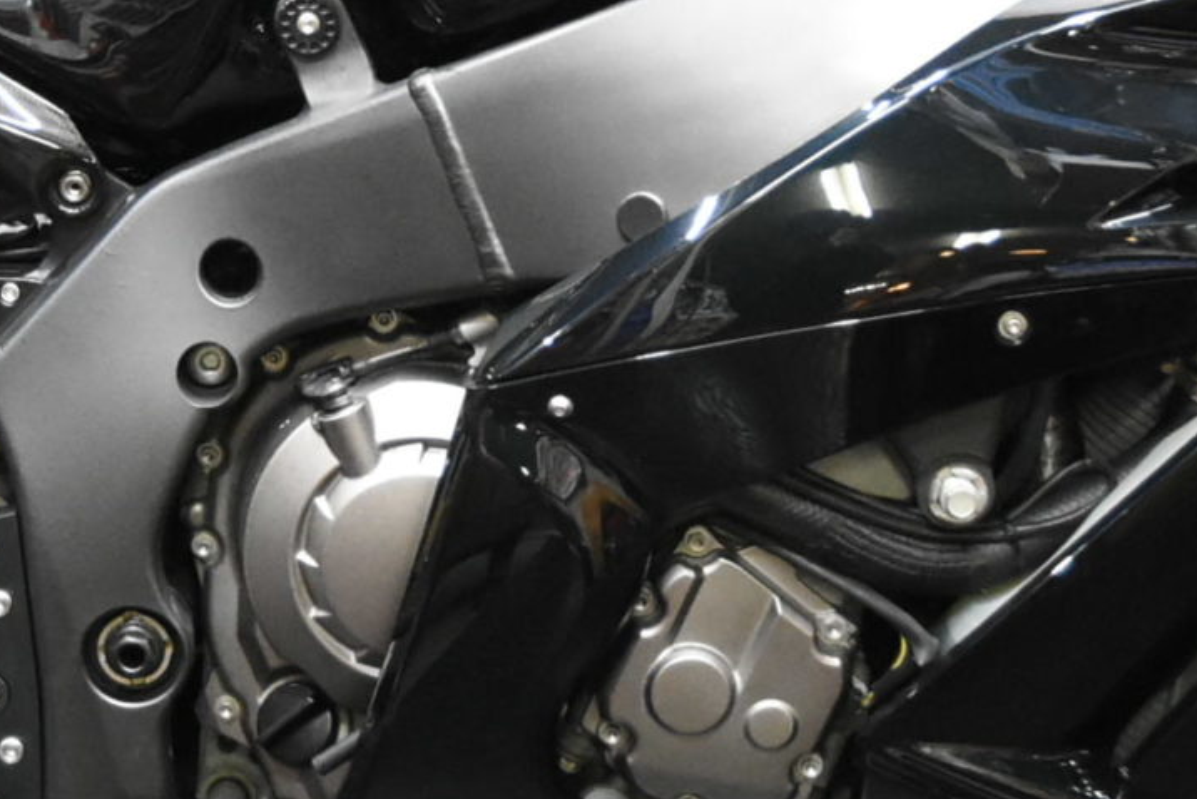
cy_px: 293
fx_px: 3925
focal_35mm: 118
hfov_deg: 17.3
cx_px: 406
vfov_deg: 11.6
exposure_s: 1/40
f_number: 4
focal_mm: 22
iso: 3600
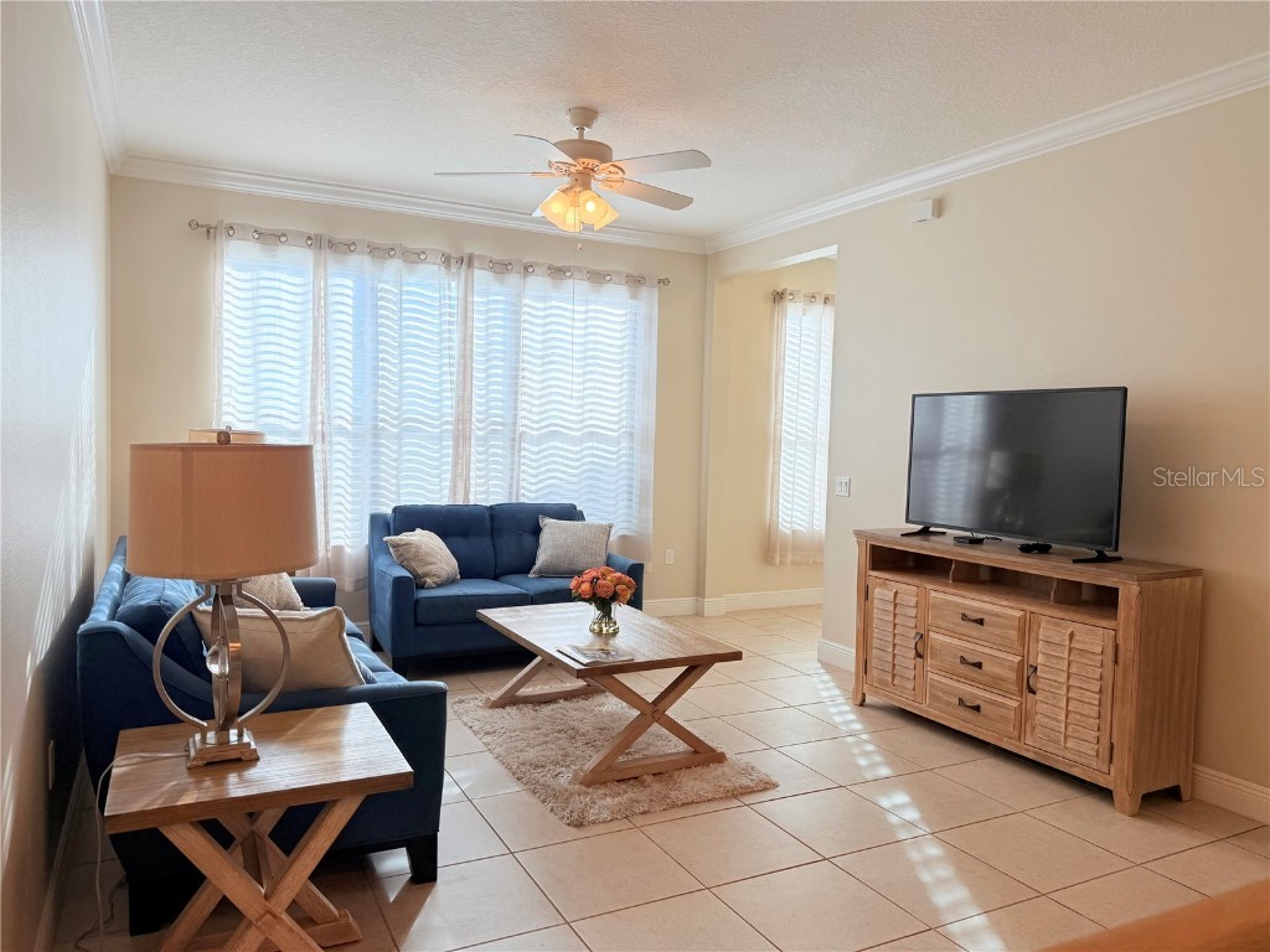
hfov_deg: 71.6
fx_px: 881
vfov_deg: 56.8
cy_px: 476
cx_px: 635
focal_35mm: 24
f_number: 1.78
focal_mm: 6.76
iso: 80
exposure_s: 1/230
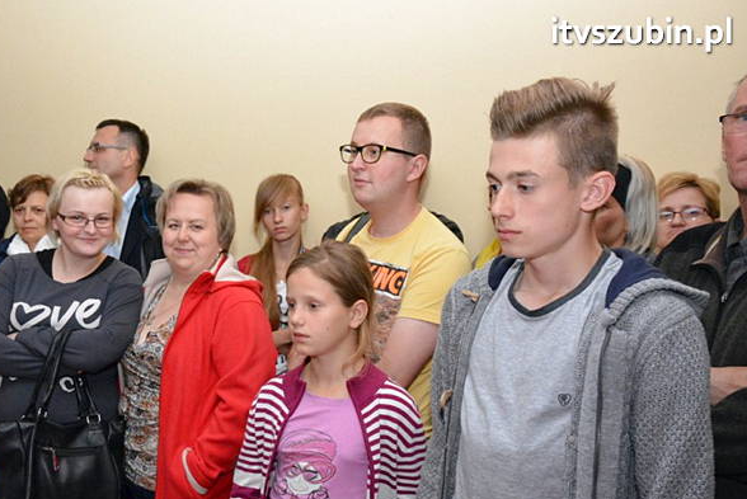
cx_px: 220
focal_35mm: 39
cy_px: 349
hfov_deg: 48.2
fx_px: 810
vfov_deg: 33.8
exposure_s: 1/60
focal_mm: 18
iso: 3200
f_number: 4
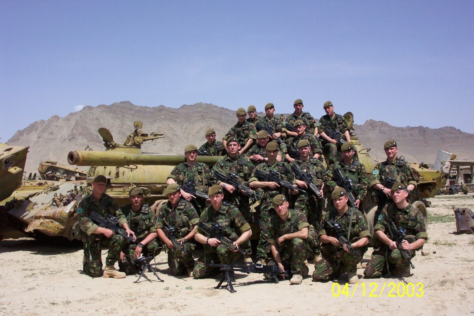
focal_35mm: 35
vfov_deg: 37.9
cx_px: 237
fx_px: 461
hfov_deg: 54.4
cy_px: 158
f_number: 9.5
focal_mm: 7.5
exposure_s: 1/250
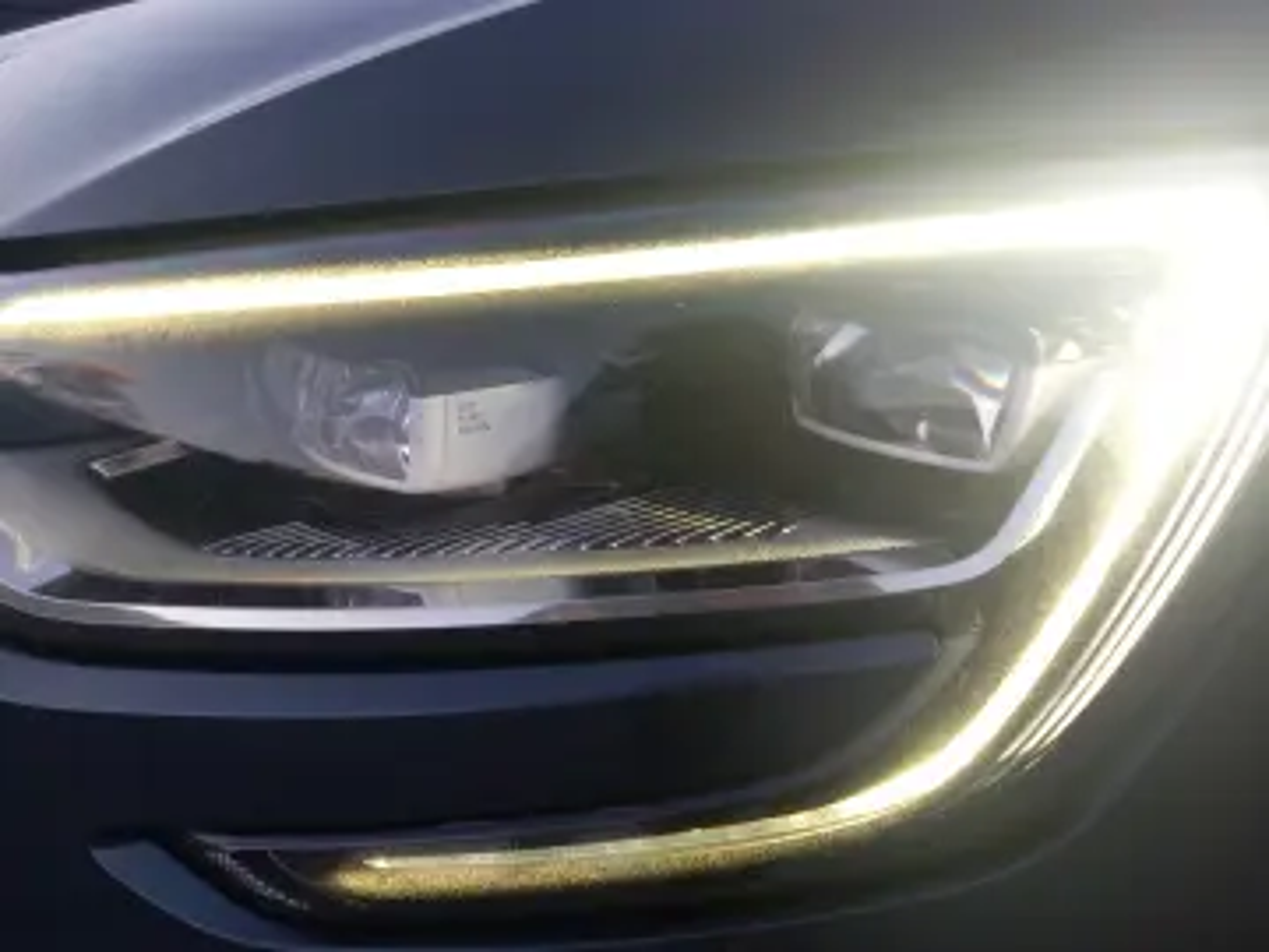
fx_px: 990
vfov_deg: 51.4
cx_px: 634
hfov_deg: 65.3
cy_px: 476
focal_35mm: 27
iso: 40
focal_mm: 4
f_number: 1.8
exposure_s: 1/50
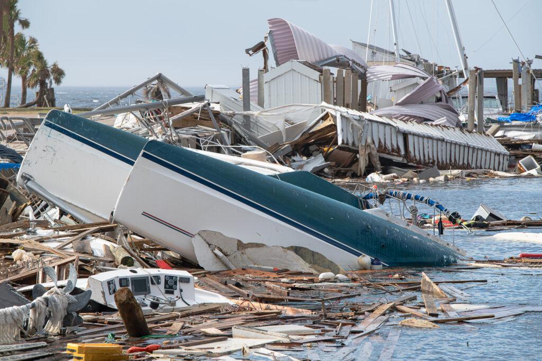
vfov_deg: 6.9
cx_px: 271
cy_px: 180
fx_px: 3011
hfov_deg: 10.3
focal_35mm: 200
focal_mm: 200
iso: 64
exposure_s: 1/200
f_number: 8
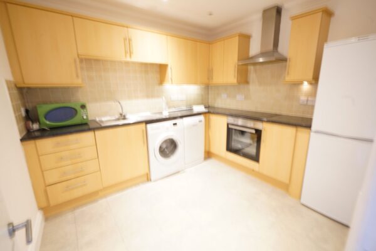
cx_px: 188
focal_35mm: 16
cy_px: 126
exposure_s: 1.3
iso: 400
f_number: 8
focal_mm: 16
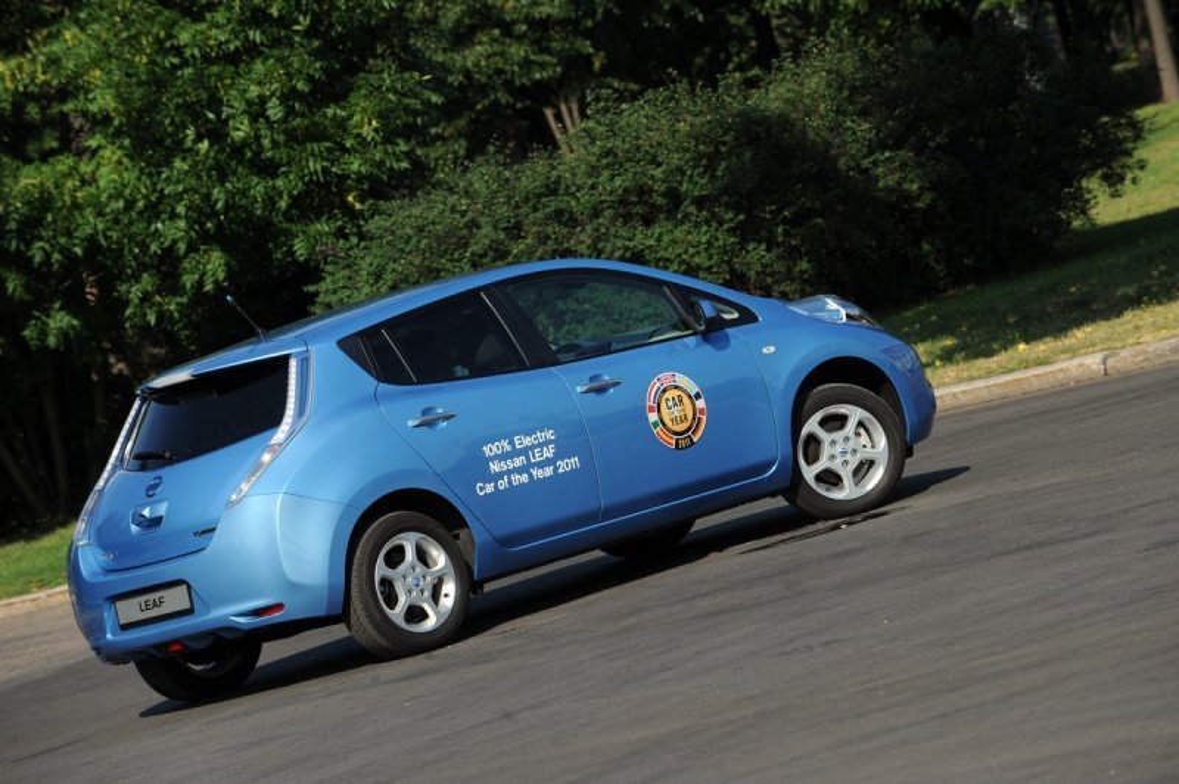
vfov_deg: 6.9
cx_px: 590
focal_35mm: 200
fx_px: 6544
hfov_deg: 10.3
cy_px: 392
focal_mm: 200
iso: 250
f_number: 8
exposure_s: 1/800
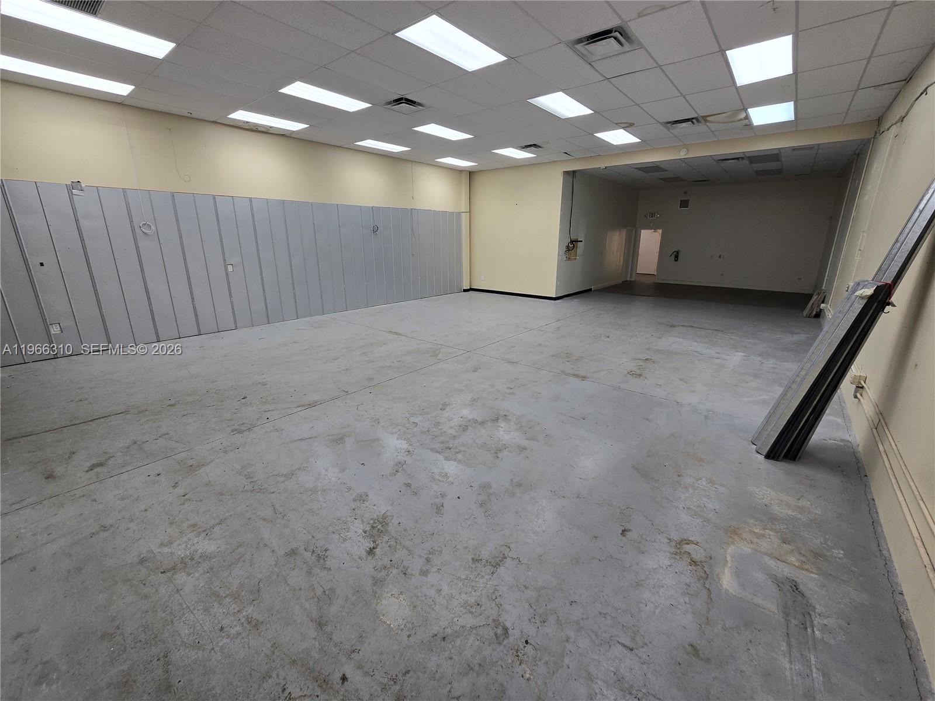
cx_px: 468
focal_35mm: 13
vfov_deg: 89.9
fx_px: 351
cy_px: 350
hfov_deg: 106.2
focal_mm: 2.2
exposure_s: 1/120
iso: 64
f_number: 2.2
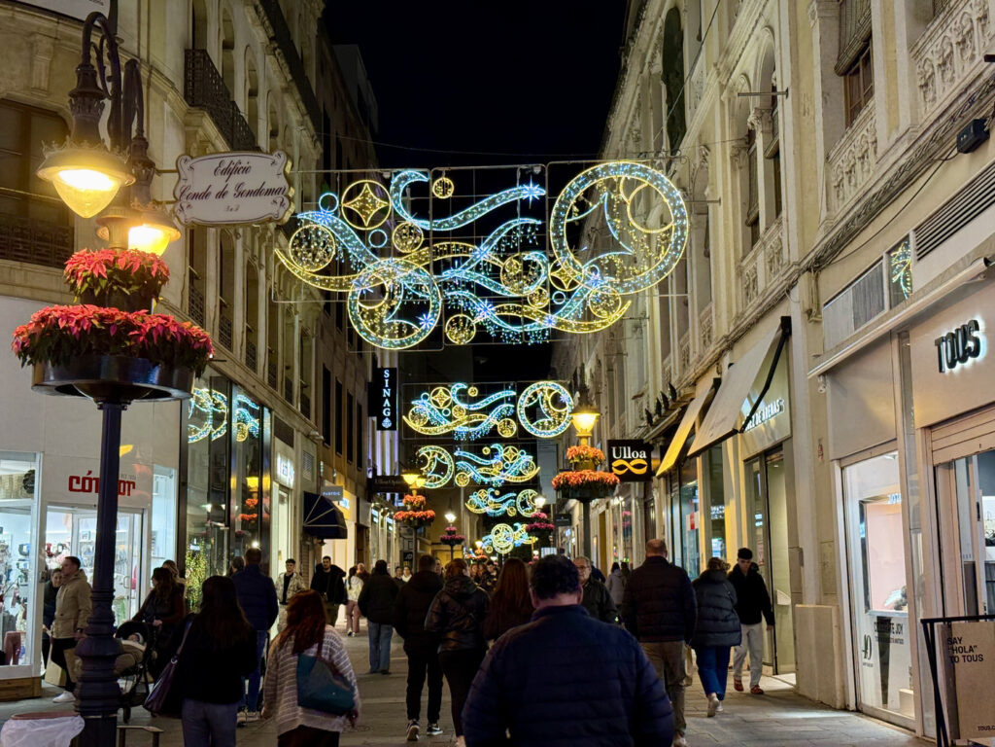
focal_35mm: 48
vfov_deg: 30.3
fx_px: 1380
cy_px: 374
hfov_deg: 39.7
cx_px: 498
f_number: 1.78
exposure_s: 1/50
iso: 80
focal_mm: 6.76
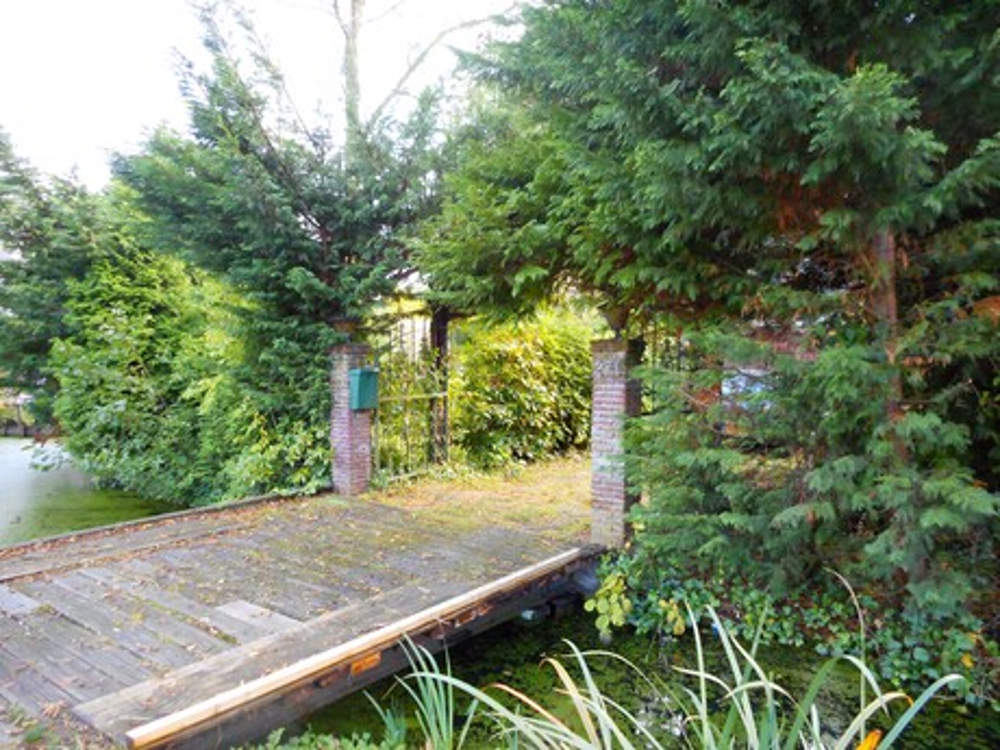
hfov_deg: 69.4
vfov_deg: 54.9
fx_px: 722
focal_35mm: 25
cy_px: 375
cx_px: 500
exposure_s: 1/80
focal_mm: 4.5
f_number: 3.7
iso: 400
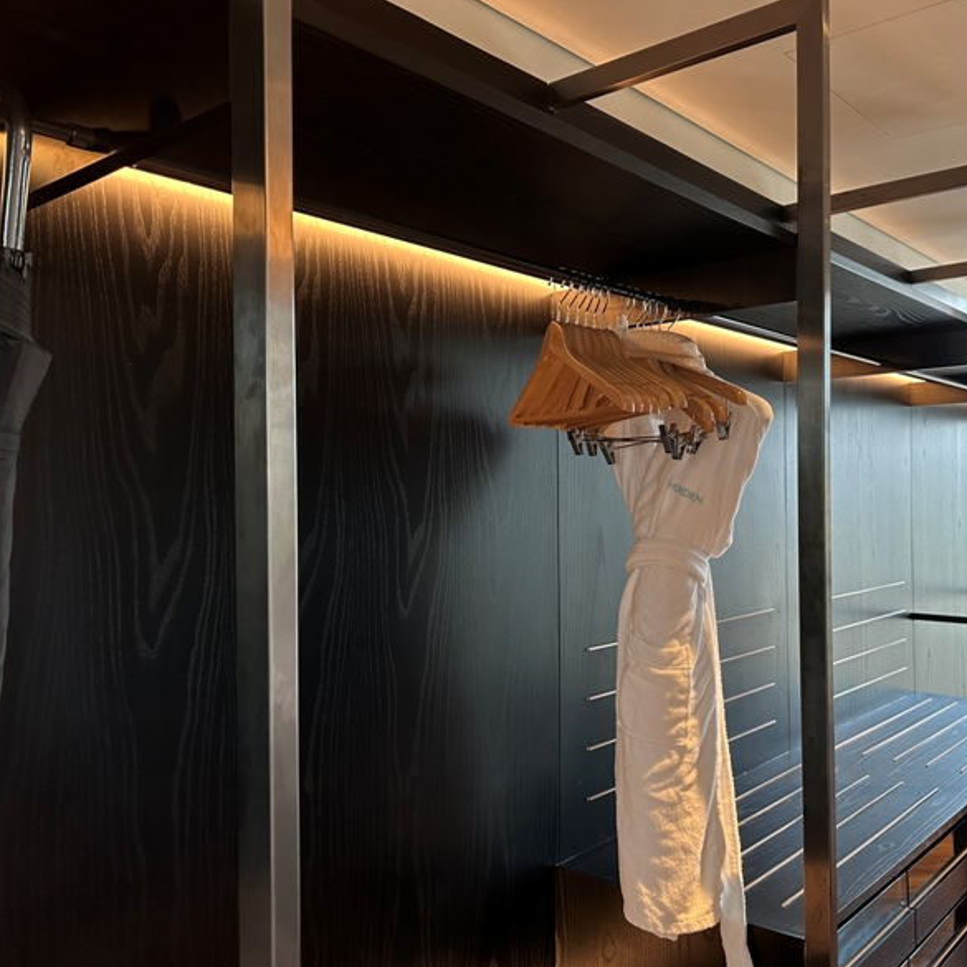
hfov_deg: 54.5
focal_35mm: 29
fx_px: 917
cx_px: 648
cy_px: 493
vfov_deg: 55.6
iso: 320
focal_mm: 6.86
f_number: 1.78
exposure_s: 1/60
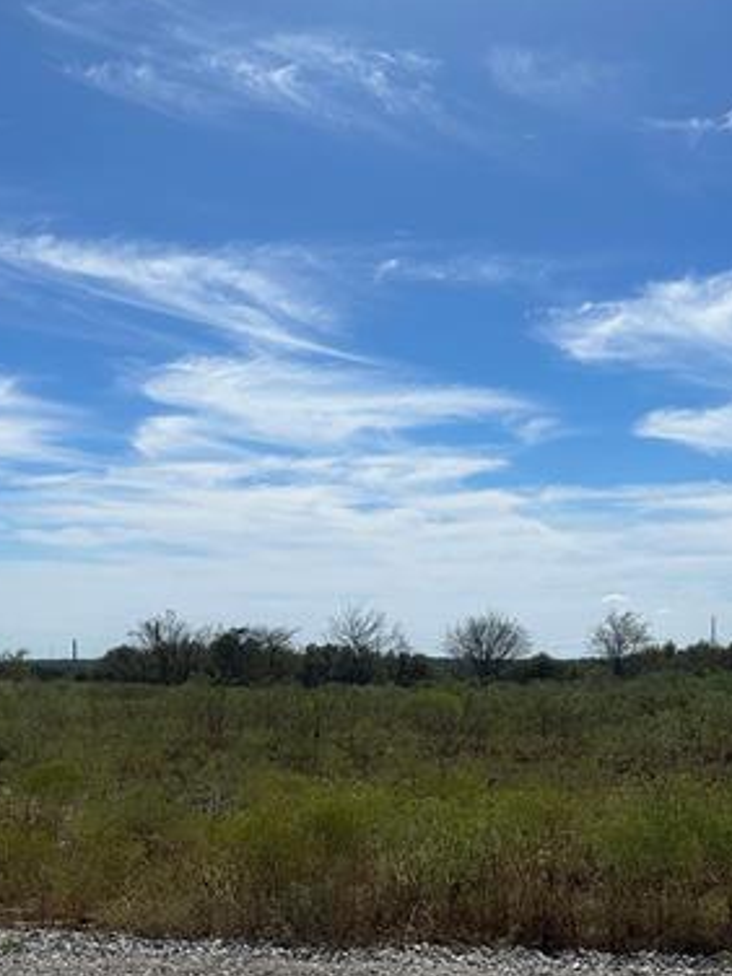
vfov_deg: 38.1
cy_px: 716
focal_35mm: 49
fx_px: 1382
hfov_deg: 29.7
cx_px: 332
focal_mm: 6.86
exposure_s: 1/12048
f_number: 1.78
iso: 80
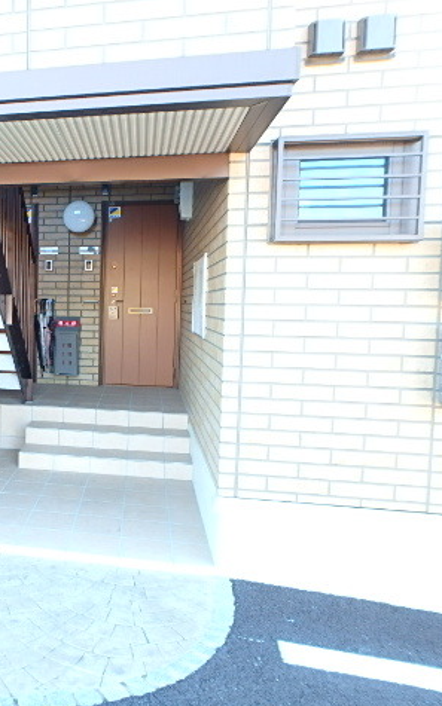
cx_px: -4
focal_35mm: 30
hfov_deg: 37.2
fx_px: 578
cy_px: 355
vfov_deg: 62.9
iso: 200
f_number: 3.5
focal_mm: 3.7
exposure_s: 1/30
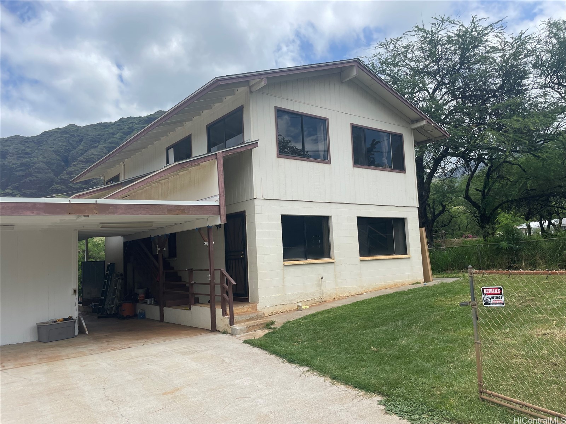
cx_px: 283
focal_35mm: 26
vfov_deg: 53.1
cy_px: 212
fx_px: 425
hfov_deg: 67.3
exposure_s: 1/3205
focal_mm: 4.2
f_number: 1.6
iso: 32
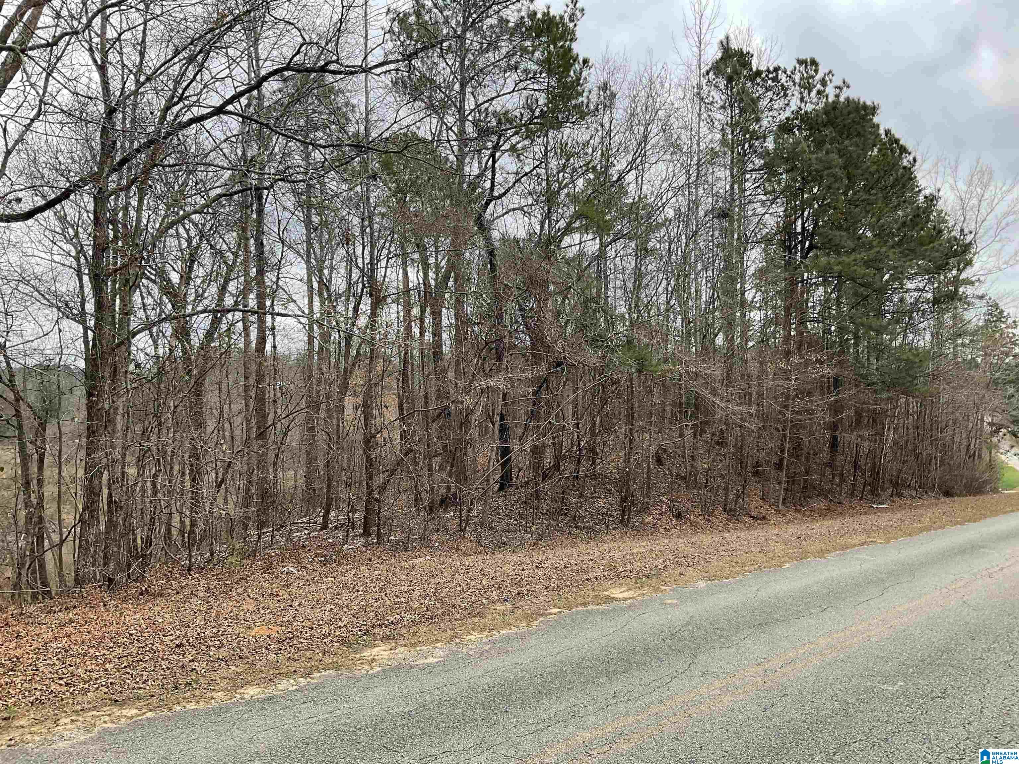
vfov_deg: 48.2
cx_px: 510
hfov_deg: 61.7
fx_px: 854
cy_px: 382
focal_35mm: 29
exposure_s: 1/674
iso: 16
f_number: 1.8
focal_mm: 3
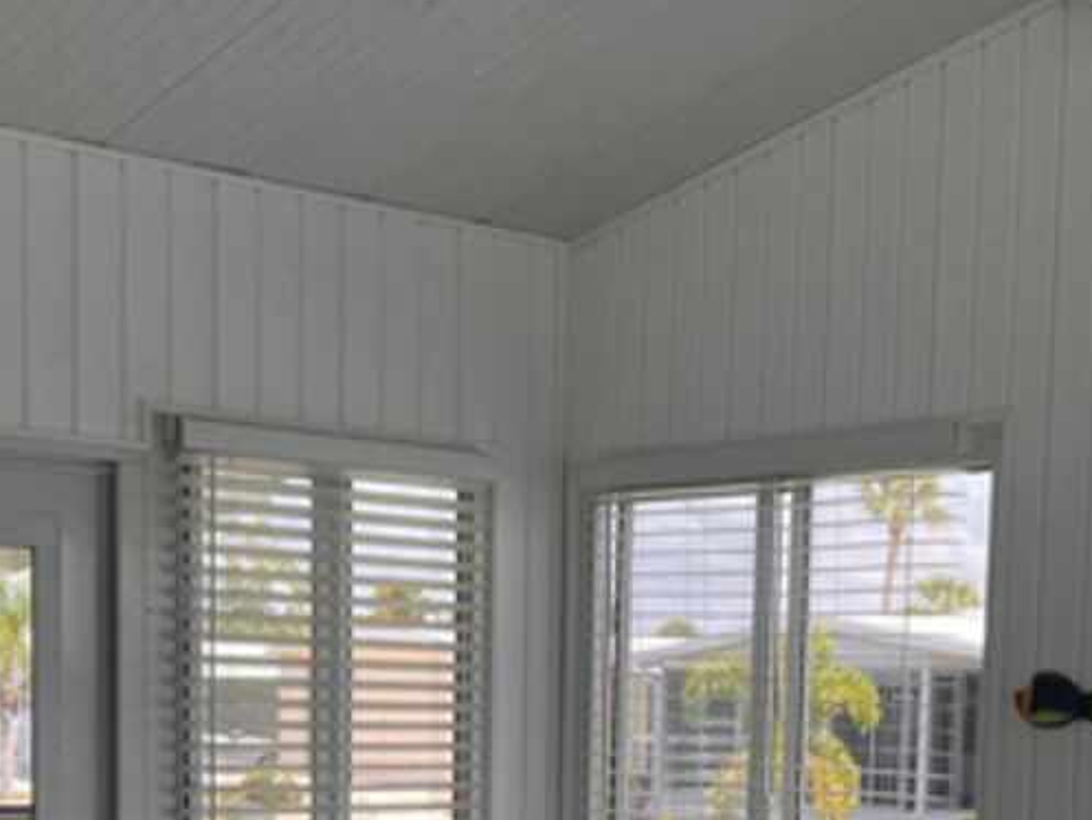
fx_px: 2114
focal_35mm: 67
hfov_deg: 28.7
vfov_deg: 21.0
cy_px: 862
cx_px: 756
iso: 50
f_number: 1.5
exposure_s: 1/674
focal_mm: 5.7
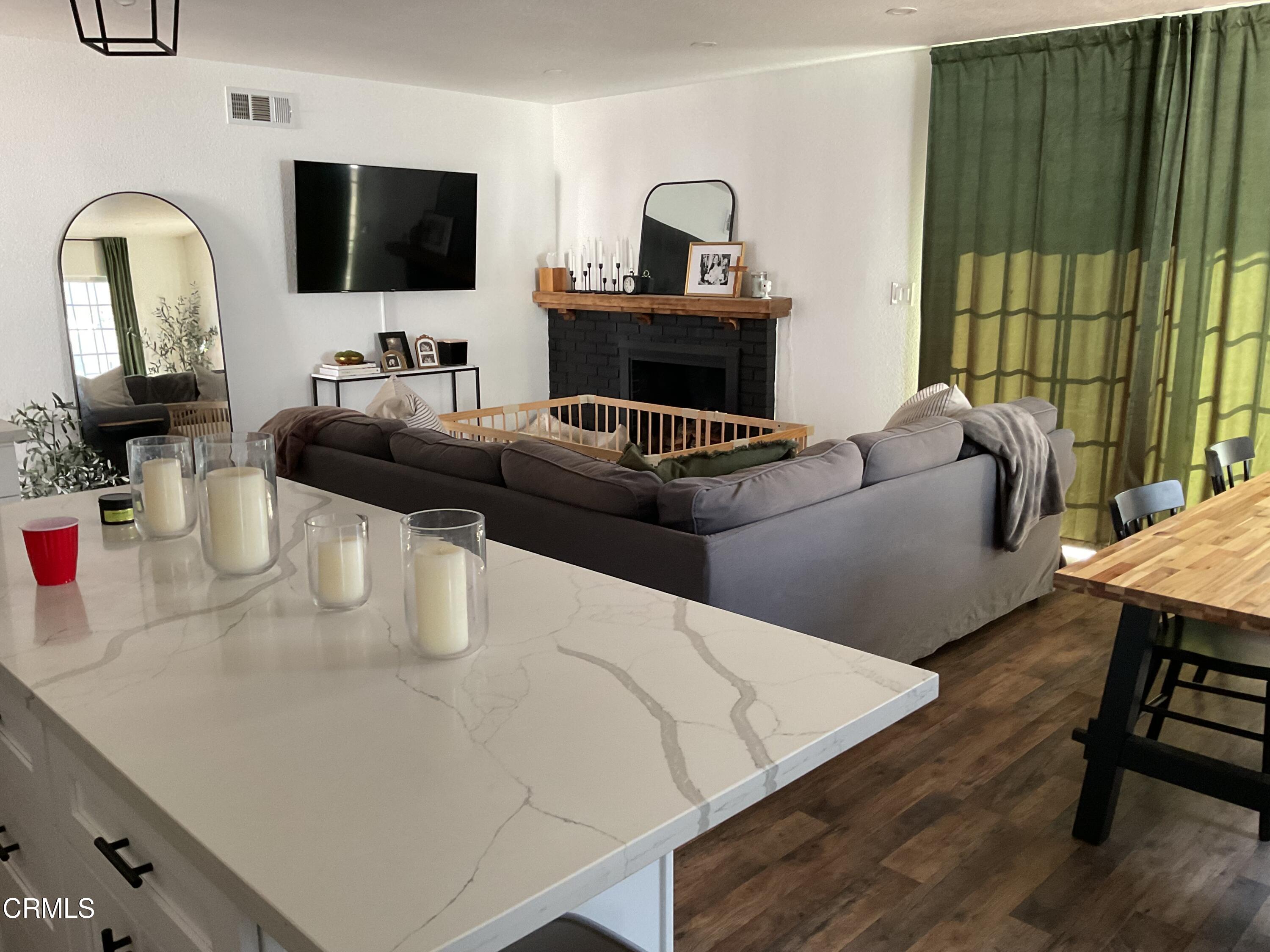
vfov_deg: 48.2
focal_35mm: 29
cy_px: 476
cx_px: 635
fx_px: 1064
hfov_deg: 61.7
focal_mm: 3
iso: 125
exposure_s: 1/60
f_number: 1.8
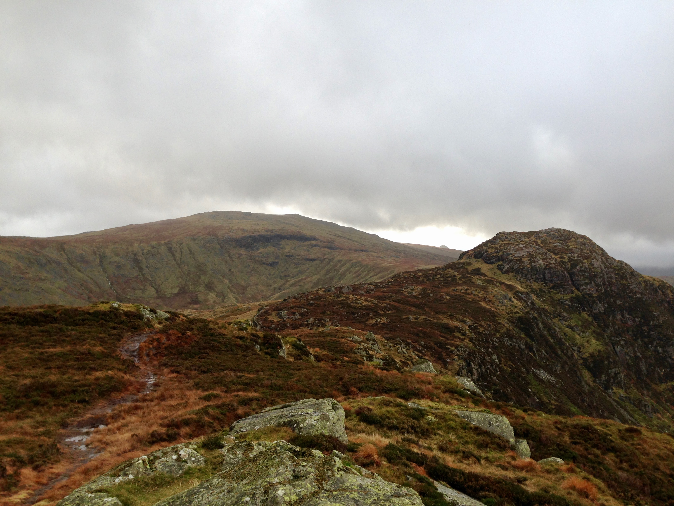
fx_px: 643
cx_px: 337
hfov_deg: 55.4
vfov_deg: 42.9
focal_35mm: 33
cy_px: 253
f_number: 2.4
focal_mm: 4.12
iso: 50
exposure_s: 1/175
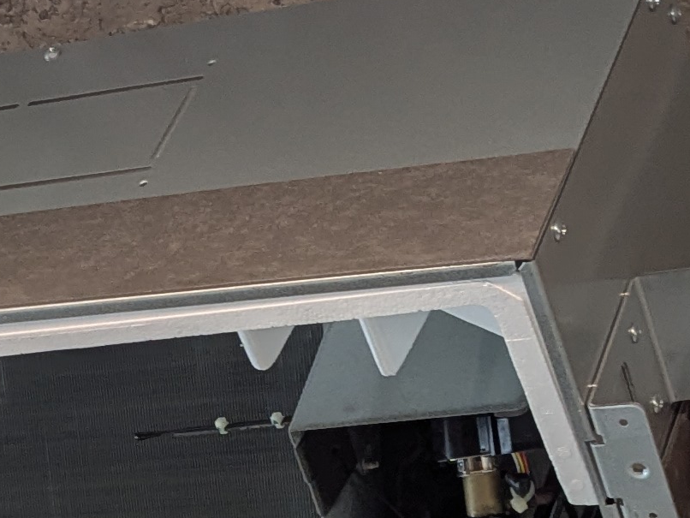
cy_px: 737
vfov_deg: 10.7
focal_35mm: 135
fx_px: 2692
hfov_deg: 14.4
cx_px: 15
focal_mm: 4.38
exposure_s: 1/99.9
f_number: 1.73
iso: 62
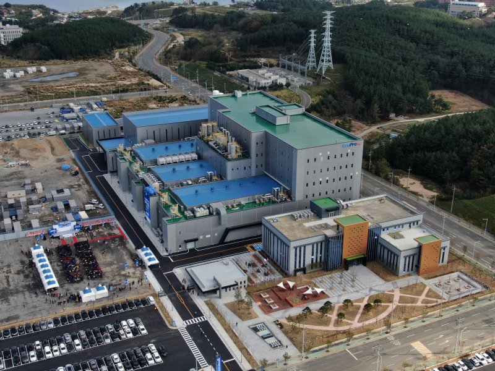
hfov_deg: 42.9
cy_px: 186
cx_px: 248
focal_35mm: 44
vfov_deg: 32.9
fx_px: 629
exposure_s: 1/500
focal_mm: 7.71
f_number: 3.6
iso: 100
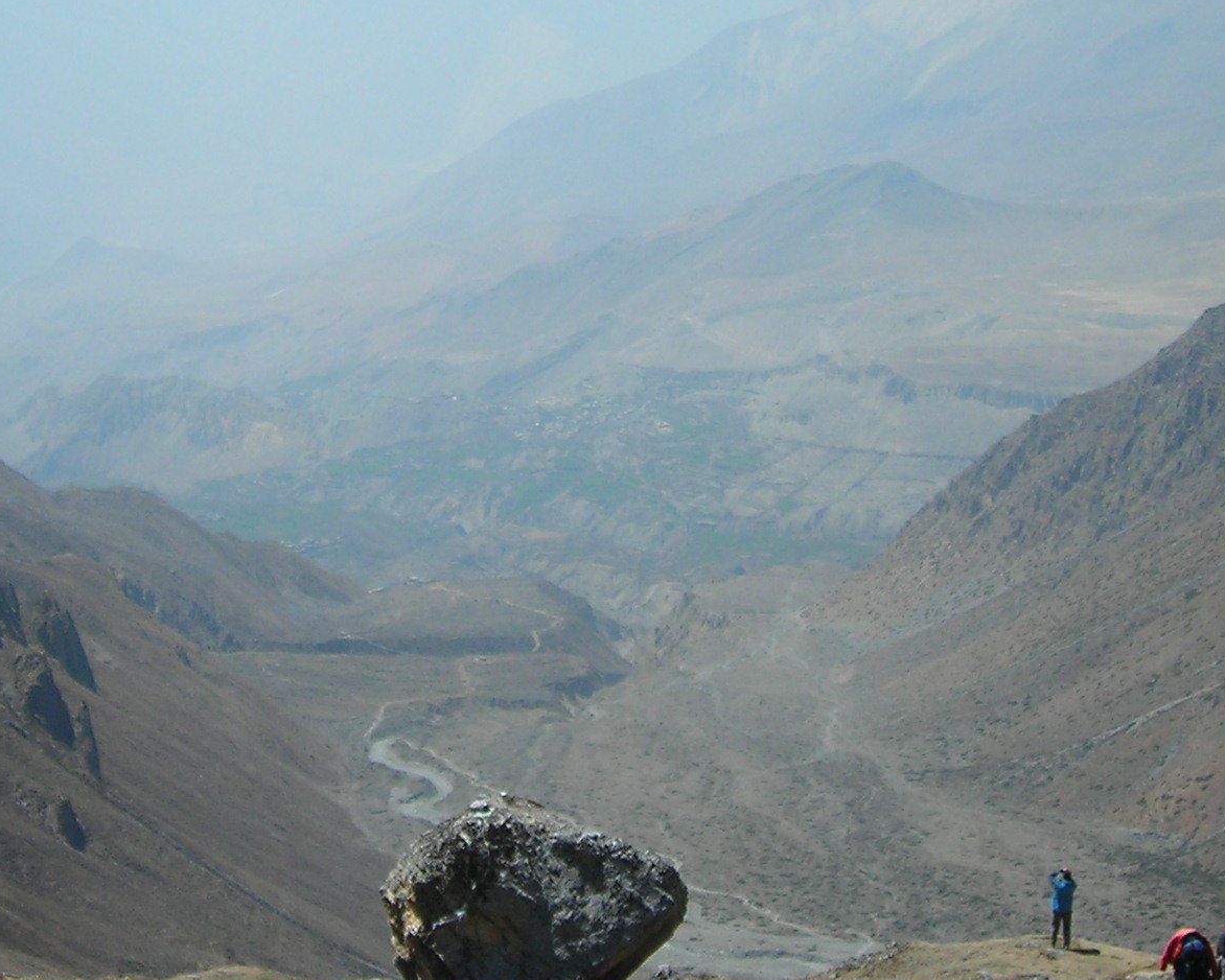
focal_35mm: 82
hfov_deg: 23.2
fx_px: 2973
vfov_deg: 18.5
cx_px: 462
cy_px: 131
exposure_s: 1/197
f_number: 6.4
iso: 50
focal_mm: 6.3
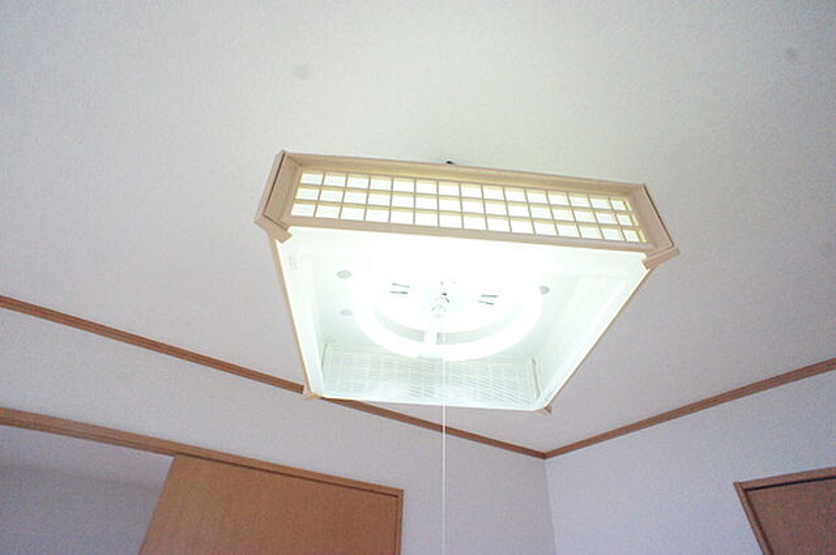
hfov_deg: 73.8
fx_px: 557
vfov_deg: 53.0
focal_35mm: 24
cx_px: 418
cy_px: 278
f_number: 6.3
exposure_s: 1/320
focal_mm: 16
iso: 6400
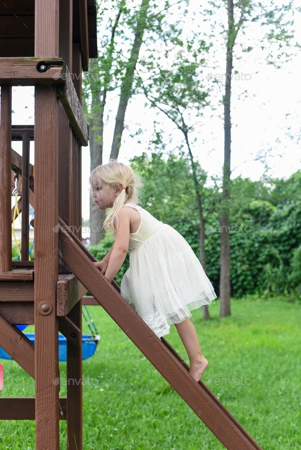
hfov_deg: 27.0
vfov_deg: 39.6
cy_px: 225
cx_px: 150
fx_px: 627
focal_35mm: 50
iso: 320
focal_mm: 50
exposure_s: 1/250
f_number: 4.5
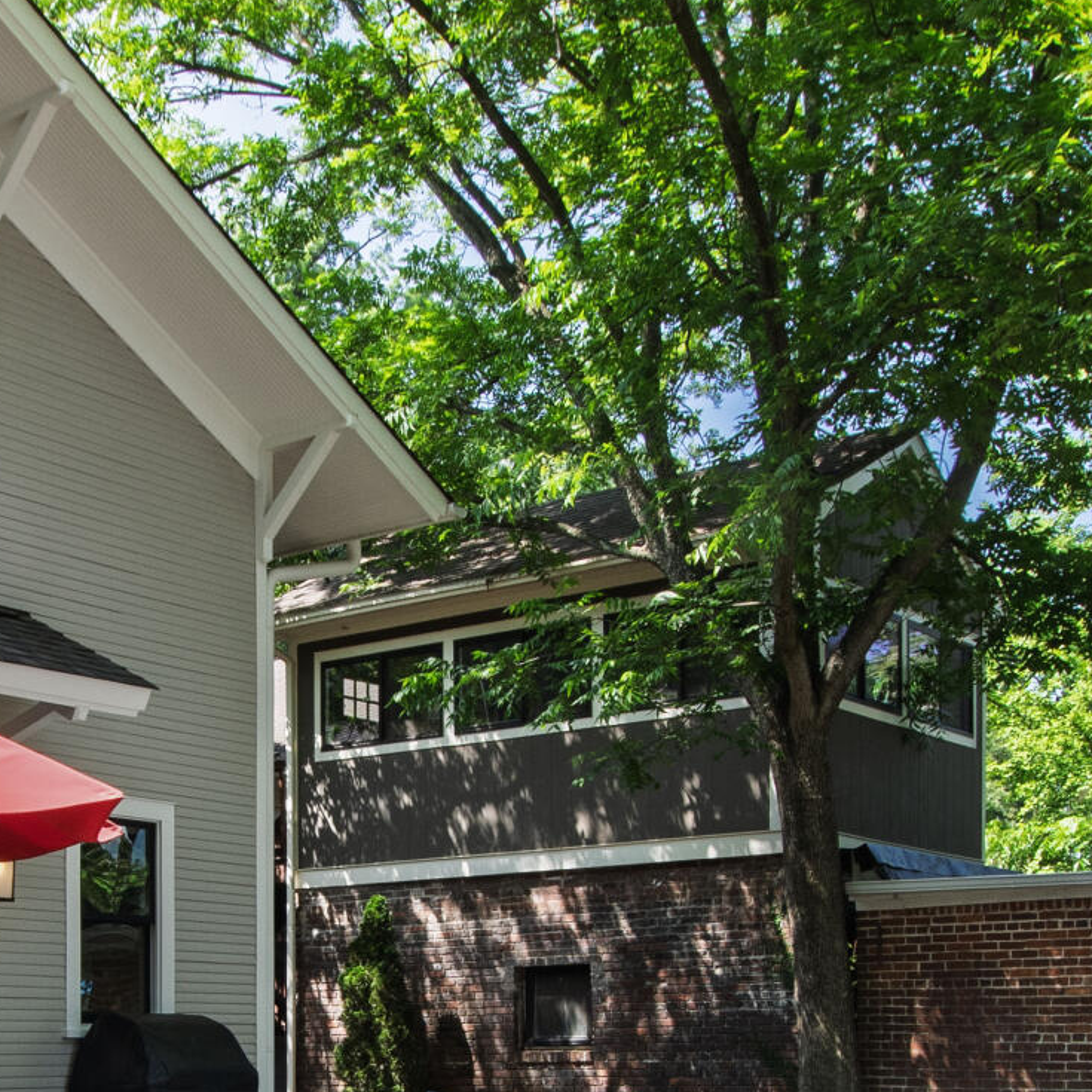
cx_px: 316
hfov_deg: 32.4
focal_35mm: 52
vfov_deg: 31.1
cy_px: 1013
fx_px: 1856
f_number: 9
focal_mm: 10
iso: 100
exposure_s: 1/60
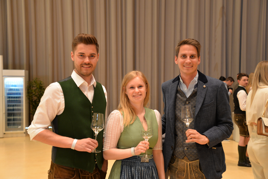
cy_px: 90
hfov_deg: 41.1
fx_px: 357
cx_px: 134
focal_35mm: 48
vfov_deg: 28.1
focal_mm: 48
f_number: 4.2
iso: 1600
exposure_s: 1/30
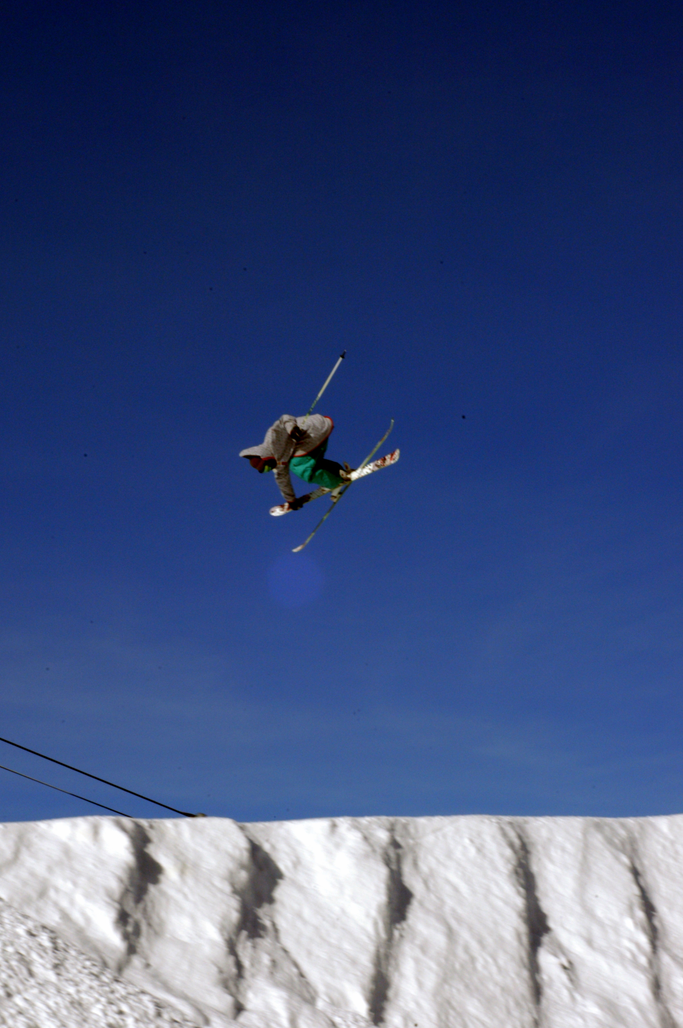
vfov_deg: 22.6
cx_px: 285
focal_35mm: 90
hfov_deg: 15.2
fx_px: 2566
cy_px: 598
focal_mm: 50
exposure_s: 1/320
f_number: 22
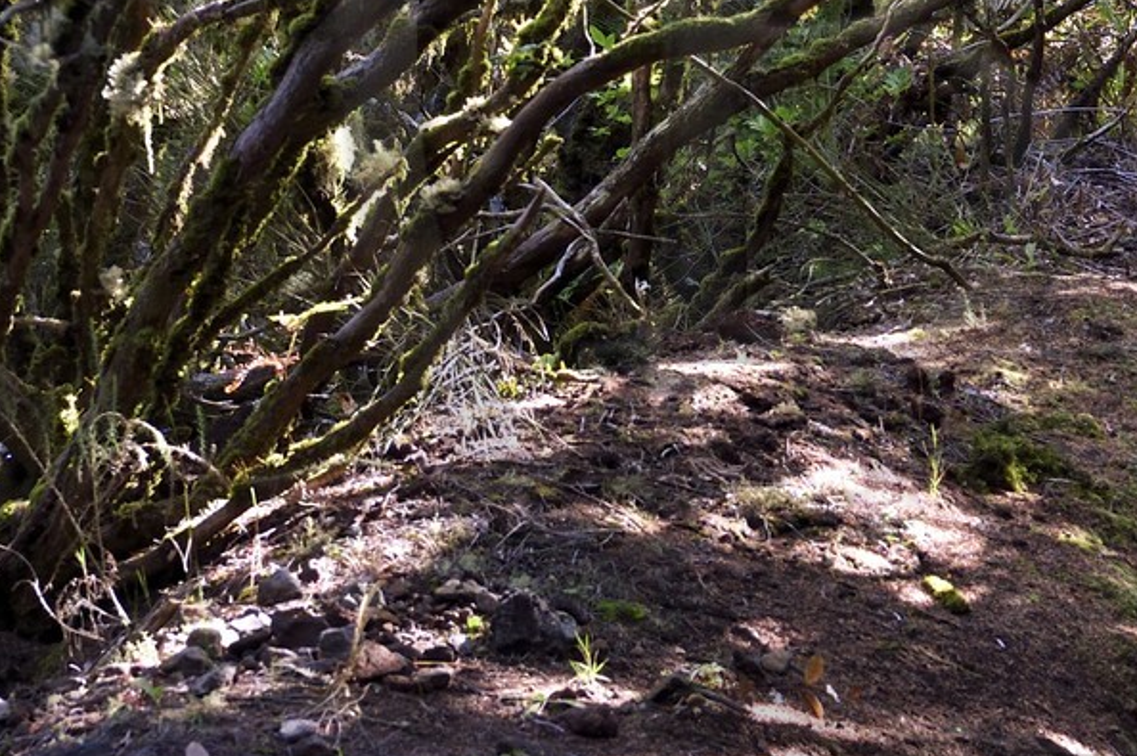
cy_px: 53
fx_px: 5270
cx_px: 1122
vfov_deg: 8.2
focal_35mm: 167
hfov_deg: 12.2
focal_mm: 62
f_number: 8
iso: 800
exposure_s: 1/40
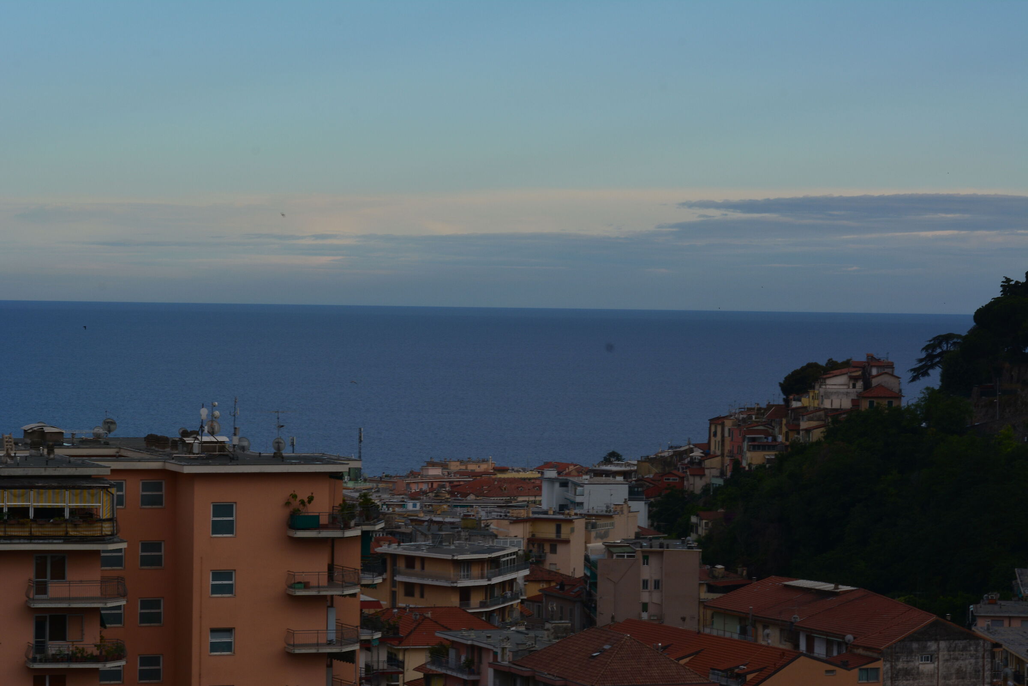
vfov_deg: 11.7
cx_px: 514
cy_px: 343
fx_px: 3341
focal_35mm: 117
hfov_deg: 17.5
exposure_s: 1/60
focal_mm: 78
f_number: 16
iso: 160
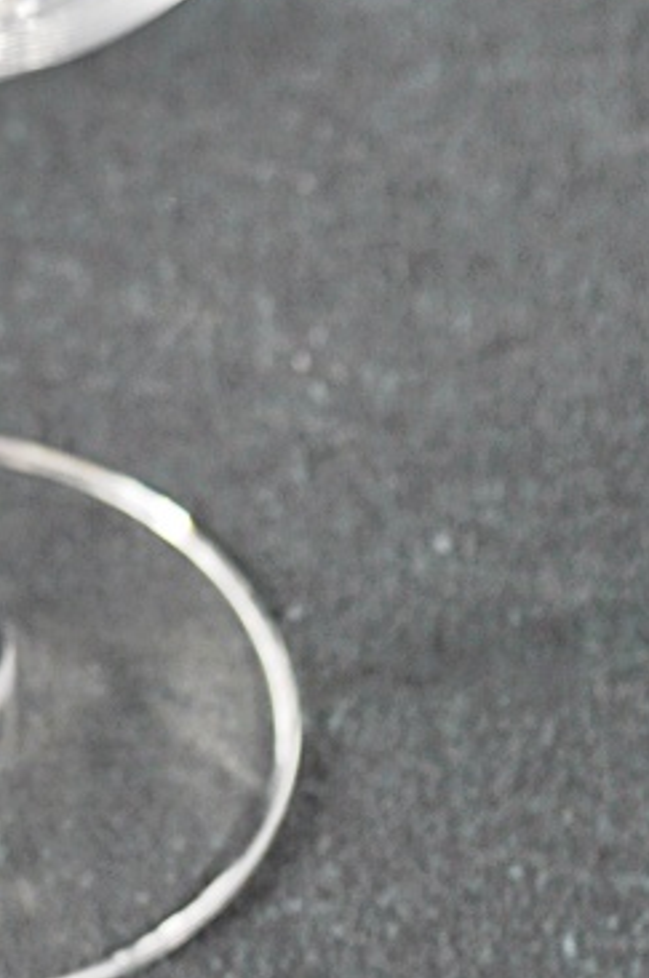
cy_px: -200
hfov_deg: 6.1
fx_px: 6111
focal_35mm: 225
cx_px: -55
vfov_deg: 9.0
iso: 450
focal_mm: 55
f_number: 5.6
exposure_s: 1/15
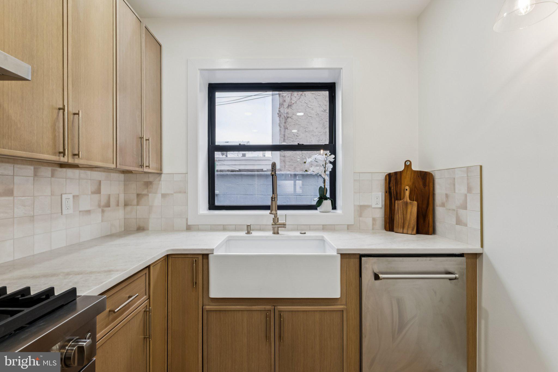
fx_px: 248
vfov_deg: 73.7
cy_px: 186
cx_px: 279
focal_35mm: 16
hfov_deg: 96.7
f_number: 8
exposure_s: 1/13
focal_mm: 10.5
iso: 250
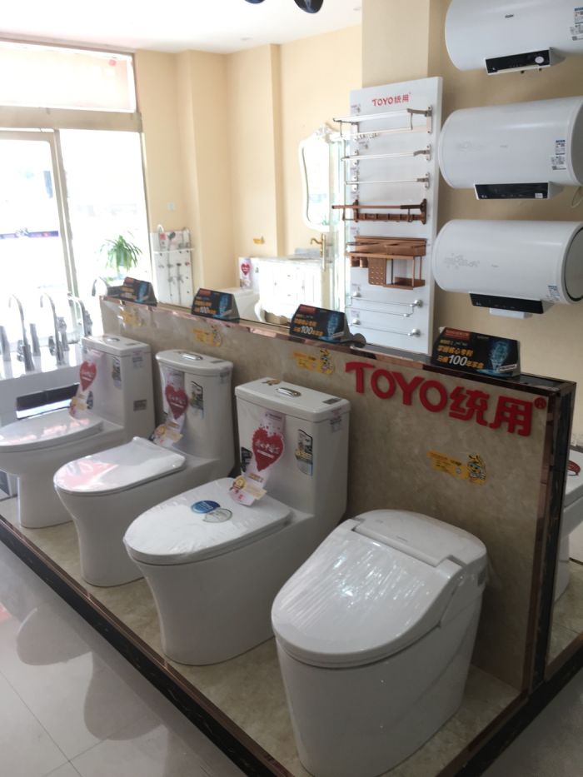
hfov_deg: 48.2
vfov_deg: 61.7
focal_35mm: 29
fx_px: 651
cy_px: 388
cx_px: 292
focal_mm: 4.15
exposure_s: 1/50
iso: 32
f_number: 2.2
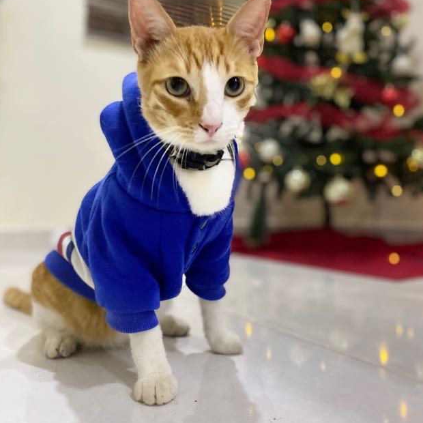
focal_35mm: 31
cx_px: 210
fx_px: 429
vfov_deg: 52.4
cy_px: 188
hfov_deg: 52.5
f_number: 1.8
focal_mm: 4.25
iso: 400
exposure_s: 1/60
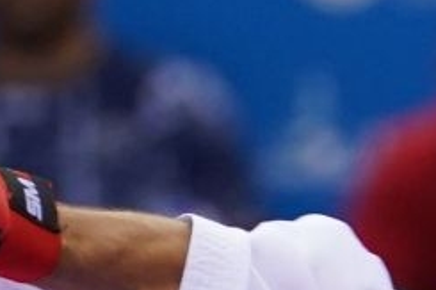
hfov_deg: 1.0
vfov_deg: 0.7
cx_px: 771
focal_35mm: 2028
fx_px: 24544
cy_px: 804
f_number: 2.8
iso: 1250
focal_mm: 184
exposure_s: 1/1000
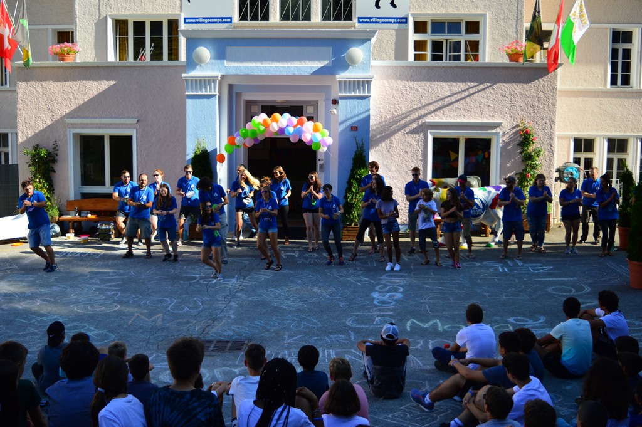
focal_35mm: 39
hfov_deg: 49.6
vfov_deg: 34.2
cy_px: 214
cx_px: 321
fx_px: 695
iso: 100
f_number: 4
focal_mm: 26
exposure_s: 1/320
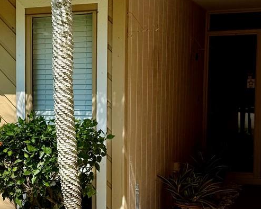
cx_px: 24
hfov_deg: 24.3
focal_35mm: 76
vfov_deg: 20.1
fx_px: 587
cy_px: 133
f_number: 1.78
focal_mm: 6.76
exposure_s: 1/4405
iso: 80
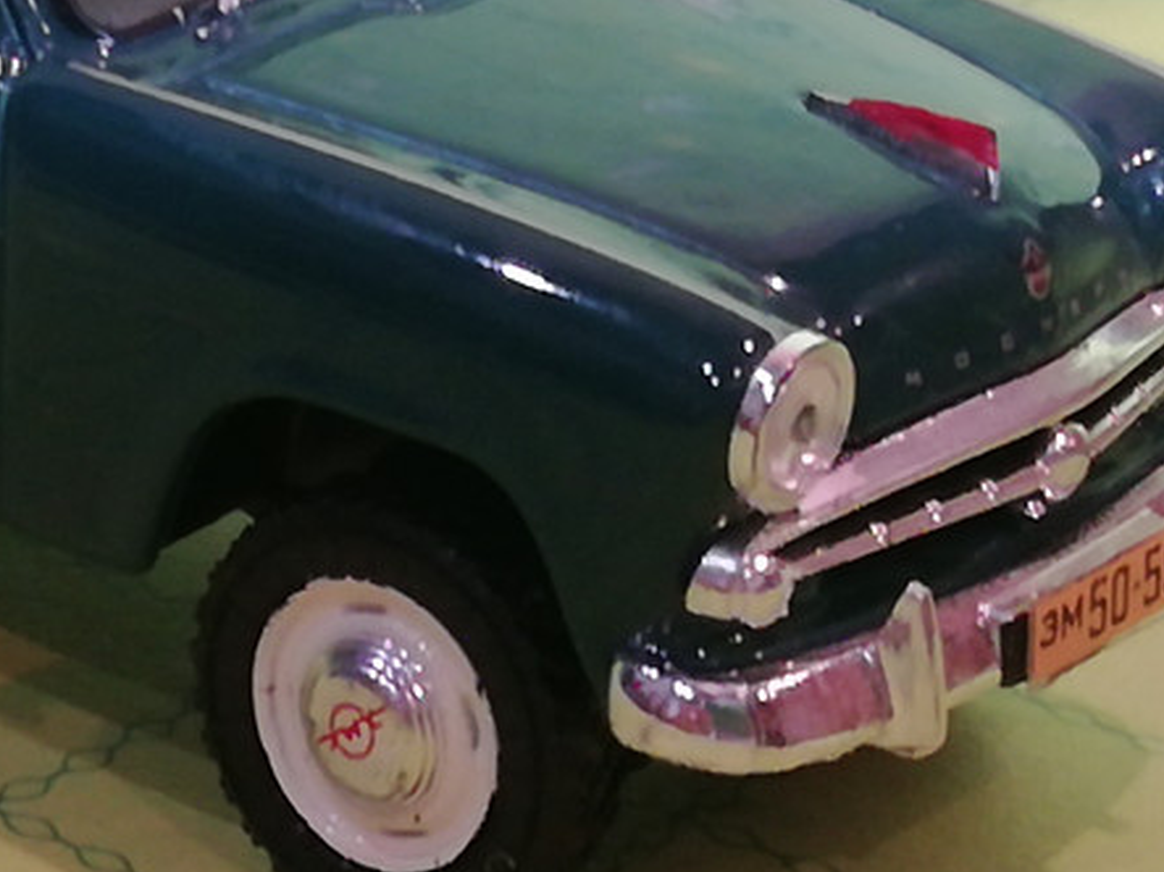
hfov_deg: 12.3
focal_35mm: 159
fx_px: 5345
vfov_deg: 9.3
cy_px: 163
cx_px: 106
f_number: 2.2
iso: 250
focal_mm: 3.46
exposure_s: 1/33.3
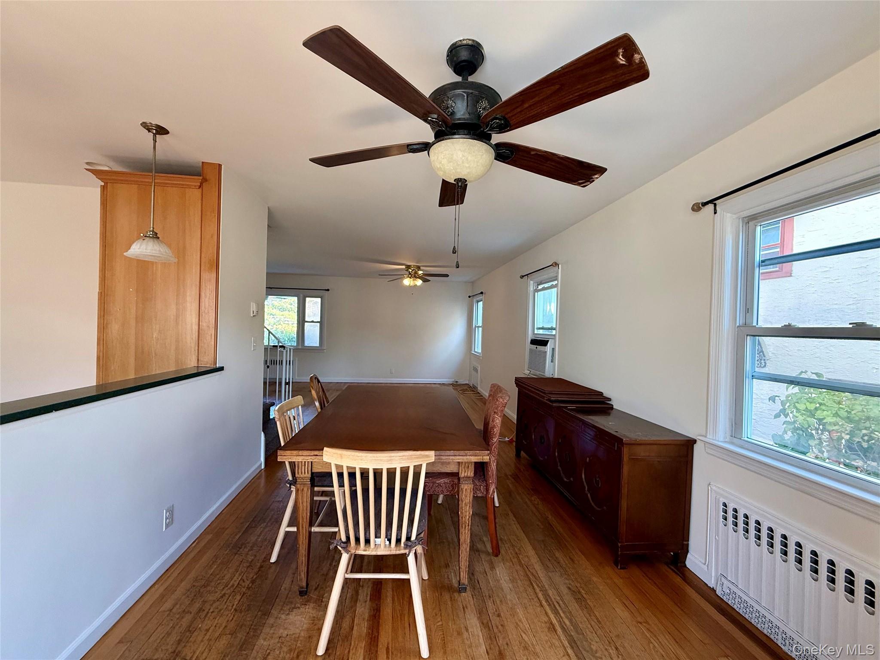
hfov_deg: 102.1
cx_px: 440
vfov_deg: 85.7
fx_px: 356
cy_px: 330
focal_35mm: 14
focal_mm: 2.22
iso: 160
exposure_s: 1/99
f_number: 2.2
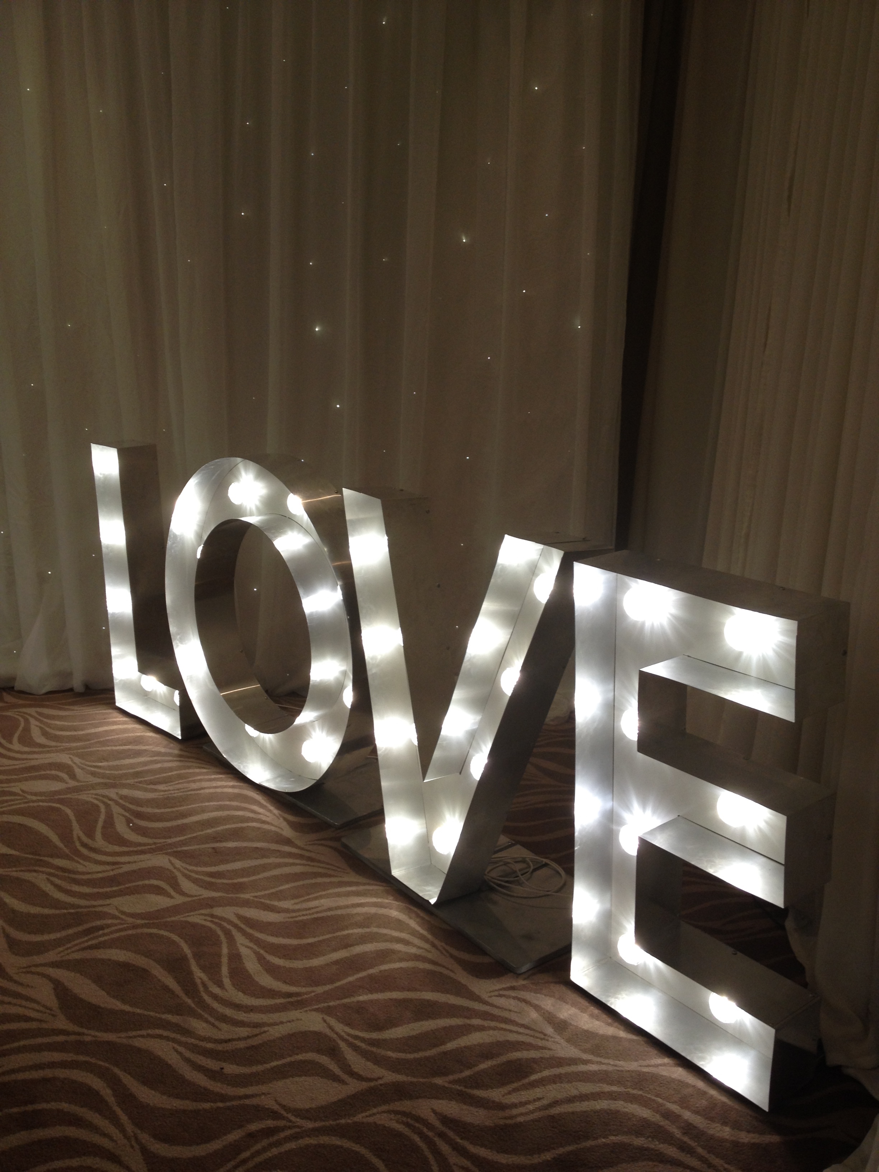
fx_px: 1185
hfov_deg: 40.7
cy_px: 586
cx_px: 440
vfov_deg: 52.6
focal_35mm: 35
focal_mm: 4.28
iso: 64
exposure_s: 1/20
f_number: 2.4
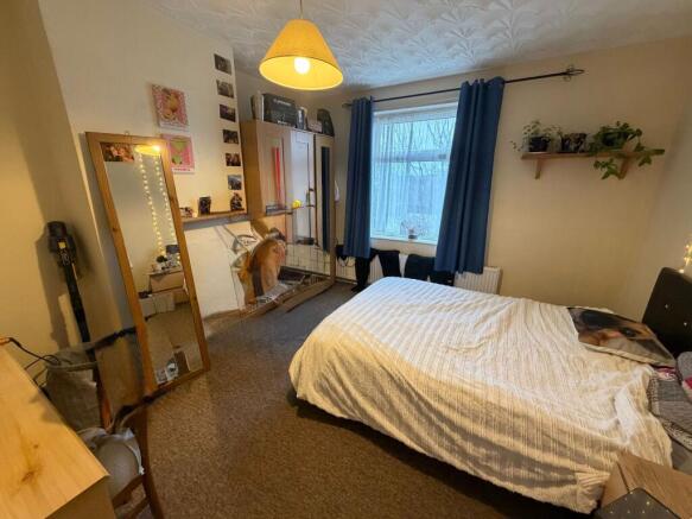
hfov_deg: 102.1
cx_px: 346
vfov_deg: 85.7
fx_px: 280
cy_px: 260
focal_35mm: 14
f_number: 2.2
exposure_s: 1/54
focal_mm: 2.22
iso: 320
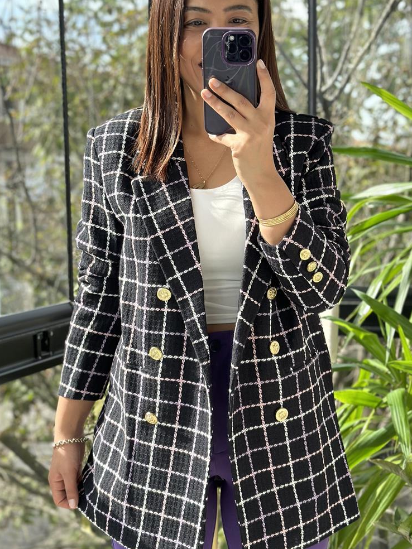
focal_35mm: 65
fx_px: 1032
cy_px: 283
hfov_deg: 22.6
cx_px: 242
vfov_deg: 29.8
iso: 80
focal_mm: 6.86
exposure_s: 1/368
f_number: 1.78
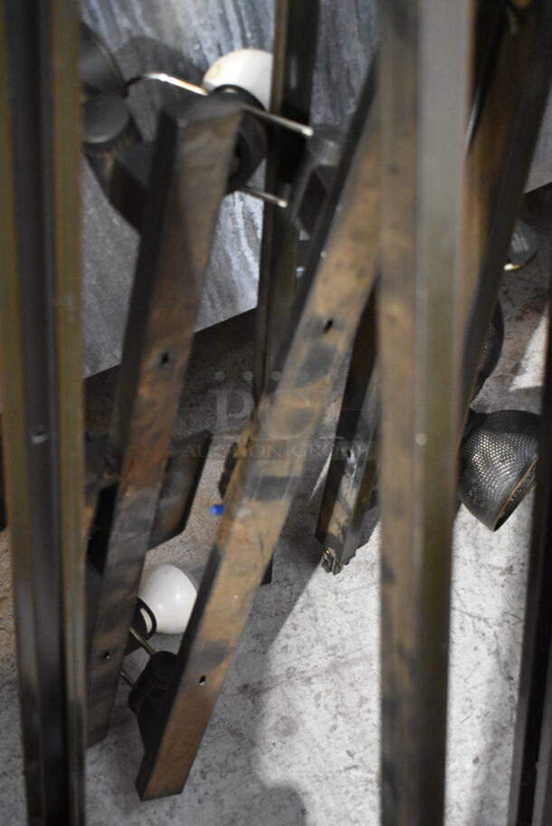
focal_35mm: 46
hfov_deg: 29.0
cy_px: 413
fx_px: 1068
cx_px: 276
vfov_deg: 42.3
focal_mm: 31
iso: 6400
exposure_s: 1/125
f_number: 4.2
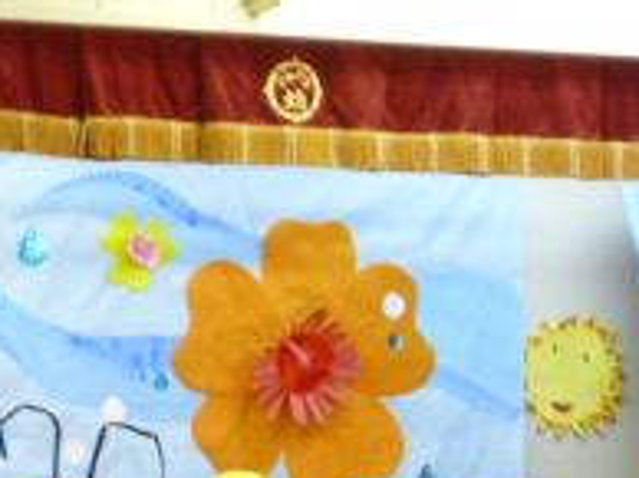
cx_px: 623
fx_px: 5181
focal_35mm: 281
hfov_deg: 7.0
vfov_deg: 5.3
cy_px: 547
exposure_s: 1/20
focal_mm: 15.2
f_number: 5.7
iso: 400
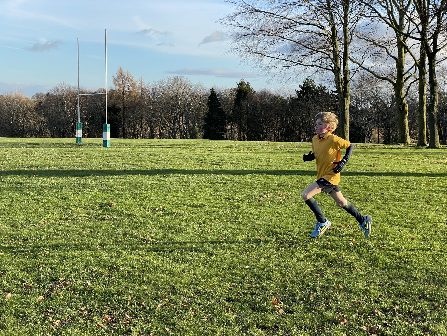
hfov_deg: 36.8
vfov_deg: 28.0
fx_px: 671
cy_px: 168
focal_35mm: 52
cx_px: 224
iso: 25
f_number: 2
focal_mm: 6
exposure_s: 1/516
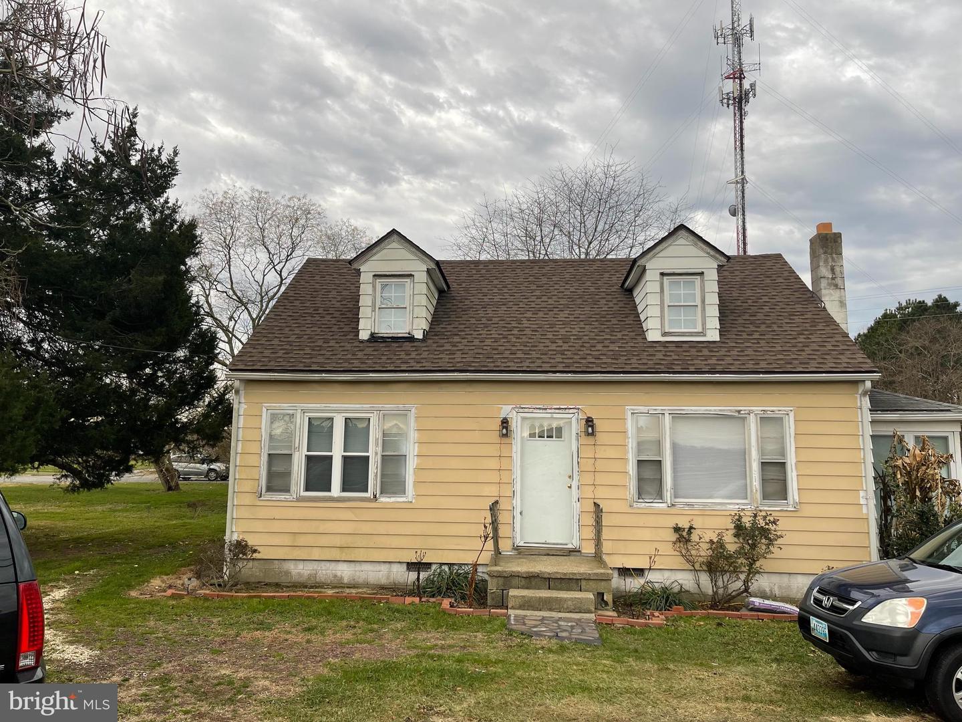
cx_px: 481
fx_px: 723
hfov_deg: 67.3
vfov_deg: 53.1
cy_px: 361
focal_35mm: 26
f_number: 1.6
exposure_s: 1/304
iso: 32
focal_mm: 5.1
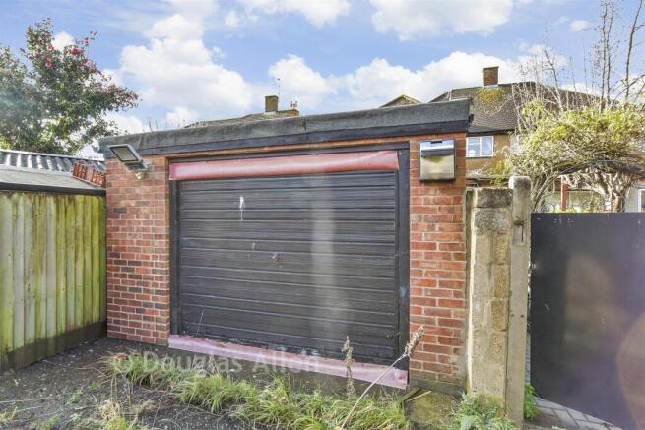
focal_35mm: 17
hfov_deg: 93.3
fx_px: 305
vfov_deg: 70.5
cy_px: 215
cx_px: 322
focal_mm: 11.5
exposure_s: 1/40
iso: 160
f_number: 8
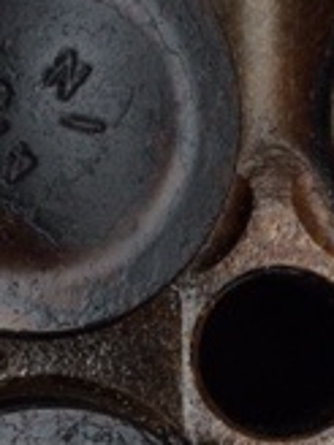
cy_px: 385
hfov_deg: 13.1
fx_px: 1454
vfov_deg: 17.2
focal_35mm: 113
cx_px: 261
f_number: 2.2
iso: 40
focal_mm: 4.15
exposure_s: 1/120
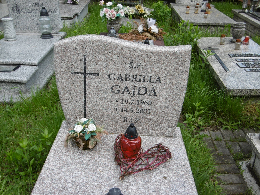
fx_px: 285
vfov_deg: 37.7
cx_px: 130
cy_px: 98
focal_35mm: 38
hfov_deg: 49.0
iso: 100
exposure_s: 1/400
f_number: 3.7
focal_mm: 6.8
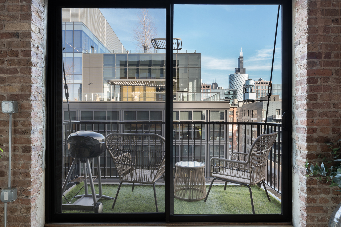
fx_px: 208
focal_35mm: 22
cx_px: 170
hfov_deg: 78.6
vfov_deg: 57.2
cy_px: 114
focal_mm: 22
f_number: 14
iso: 200
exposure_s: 1/2
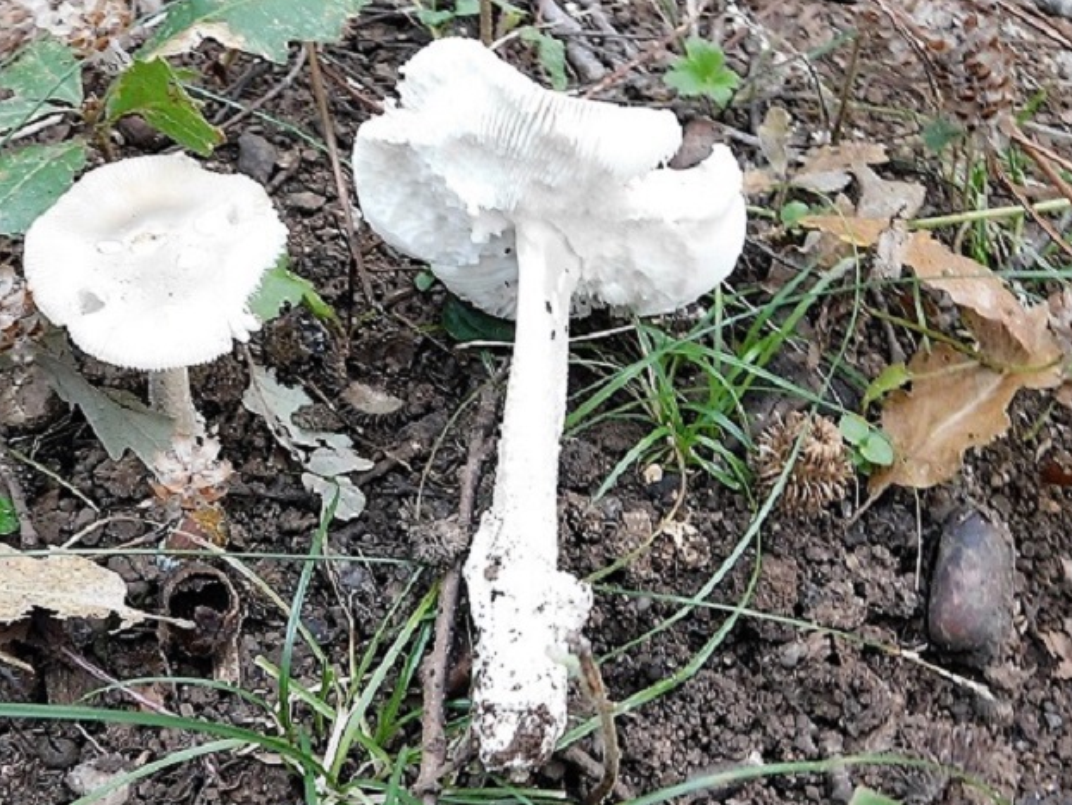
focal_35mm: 45
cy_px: 396
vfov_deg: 32.2
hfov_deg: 42.0
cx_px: 483
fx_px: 1394
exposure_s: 1/8
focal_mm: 7.1
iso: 450
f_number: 3.6
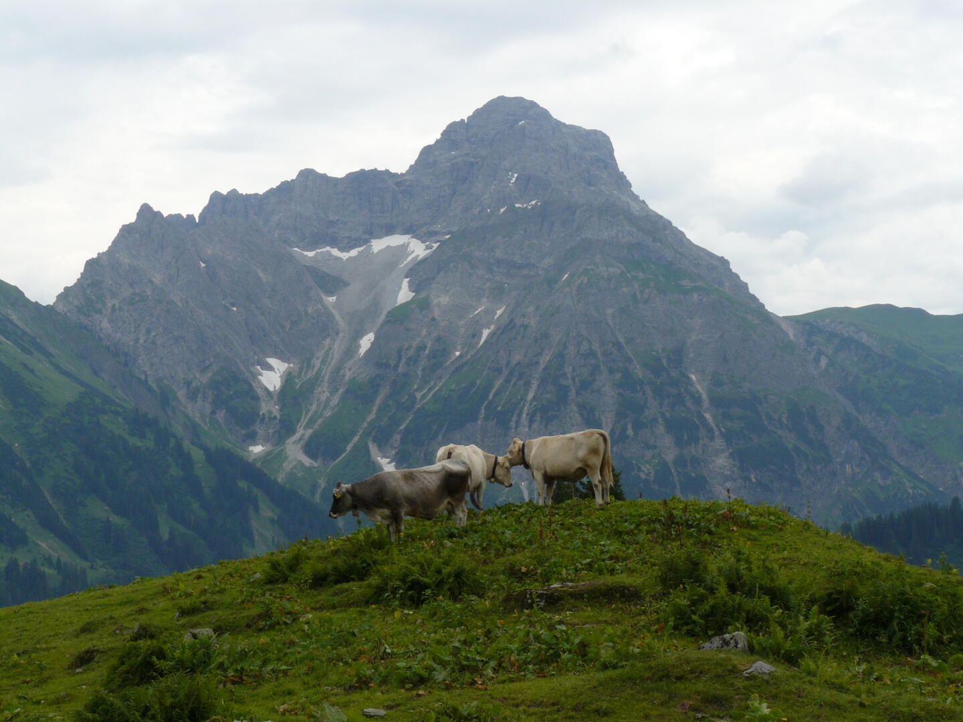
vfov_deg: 22.6
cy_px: 361
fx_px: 1808
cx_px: 482
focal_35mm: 65
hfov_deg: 29.8
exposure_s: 1/125
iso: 100
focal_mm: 10.9
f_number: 8
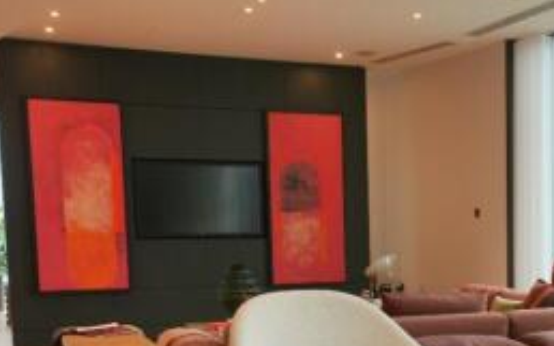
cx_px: 502
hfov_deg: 30.5
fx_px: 966
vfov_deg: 19.8
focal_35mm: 64
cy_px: 332
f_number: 7.1
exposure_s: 1/100
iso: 640
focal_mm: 34
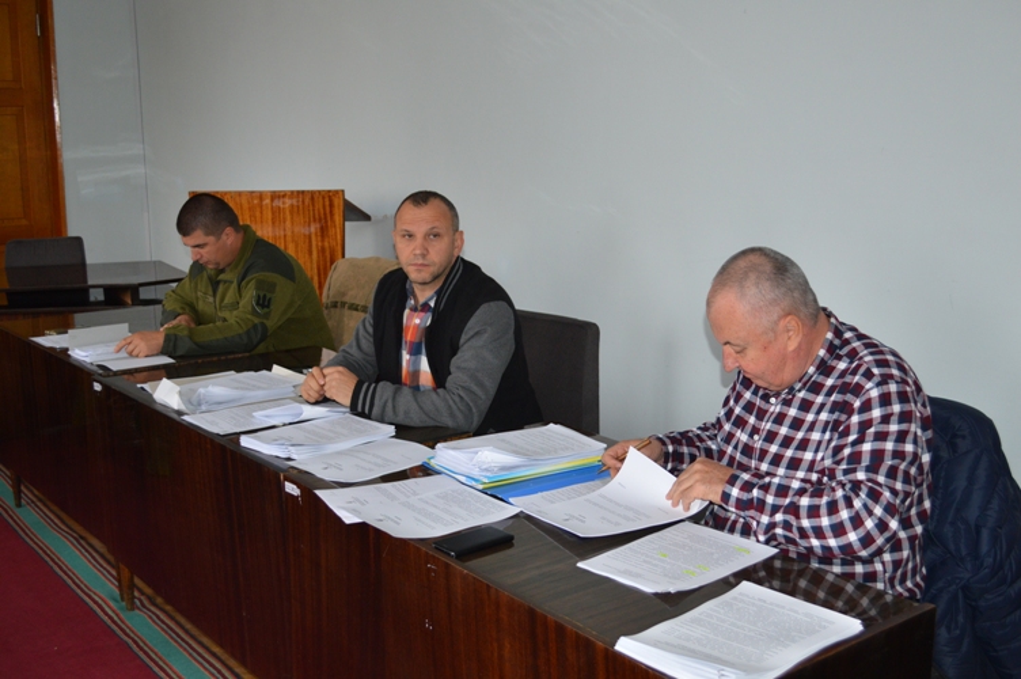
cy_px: 340
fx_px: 1190
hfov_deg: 46.4
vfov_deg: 31.8
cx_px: 510
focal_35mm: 42
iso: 560
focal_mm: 28
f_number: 4.5
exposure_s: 1/60
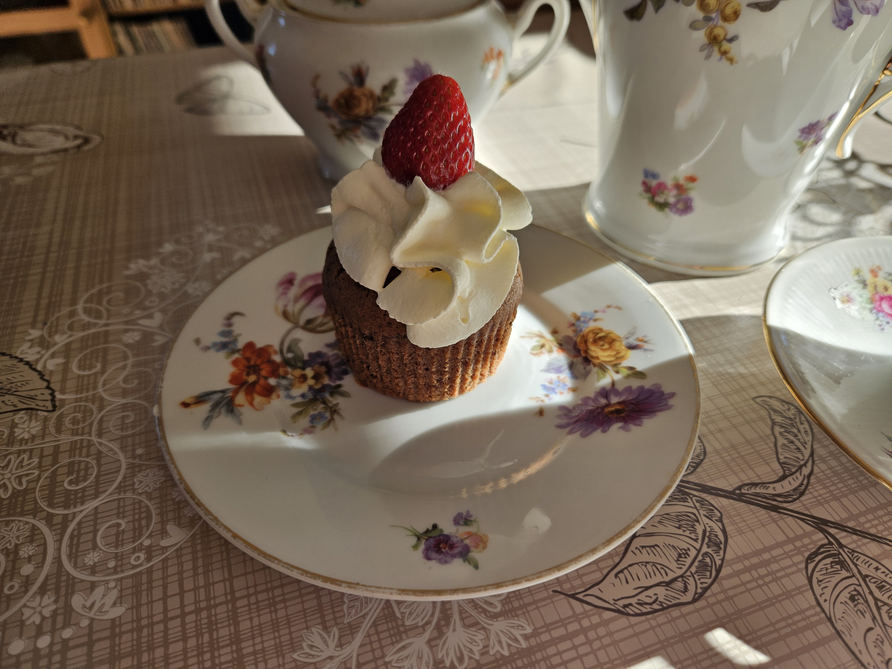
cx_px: 446
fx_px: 593
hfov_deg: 73.9
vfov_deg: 58.9
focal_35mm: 23
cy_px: 334
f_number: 1.8
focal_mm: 5.4
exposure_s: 1/389
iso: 25
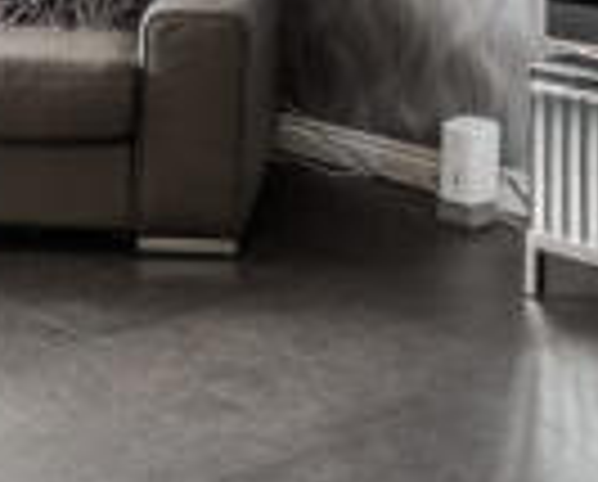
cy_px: -232
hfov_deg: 18.9
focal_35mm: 101
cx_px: 256
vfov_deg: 14.3
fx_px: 1791
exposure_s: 1/5
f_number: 8
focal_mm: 14
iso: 640
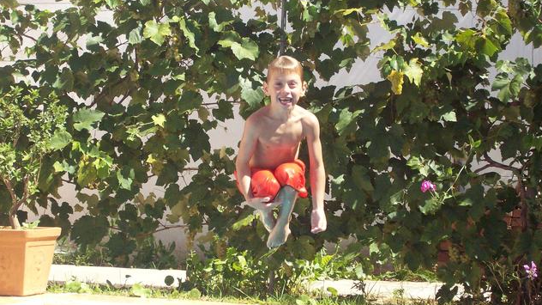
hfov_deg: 22.2
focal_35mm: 96
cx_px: 274
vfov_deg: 12.6
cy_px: 198
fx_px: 1379
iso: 160
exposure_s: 1/726
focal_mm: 14.3
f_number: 4.3
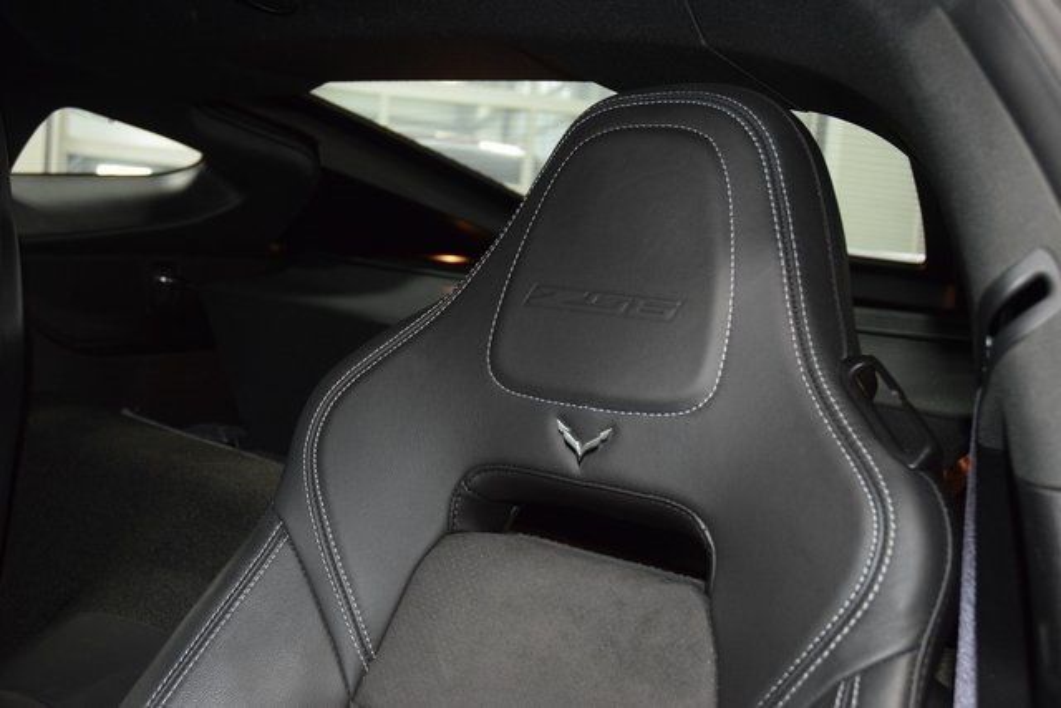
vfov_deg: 35.5
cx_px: 530
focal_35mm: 38
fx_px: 1105
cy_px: 354
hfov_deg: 51.3
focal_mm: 25
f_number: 3.8
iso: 2500
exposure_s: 1/80
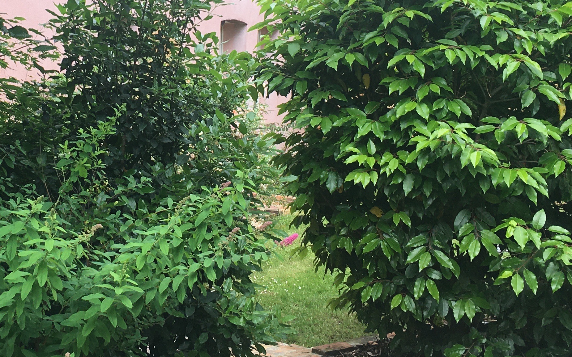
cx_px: 149
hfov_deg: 30.2
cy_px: 27
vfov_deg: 19.0
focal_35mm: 67
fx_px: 1044
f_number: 2.2
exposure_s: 1/139
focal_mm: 4.15
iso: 25
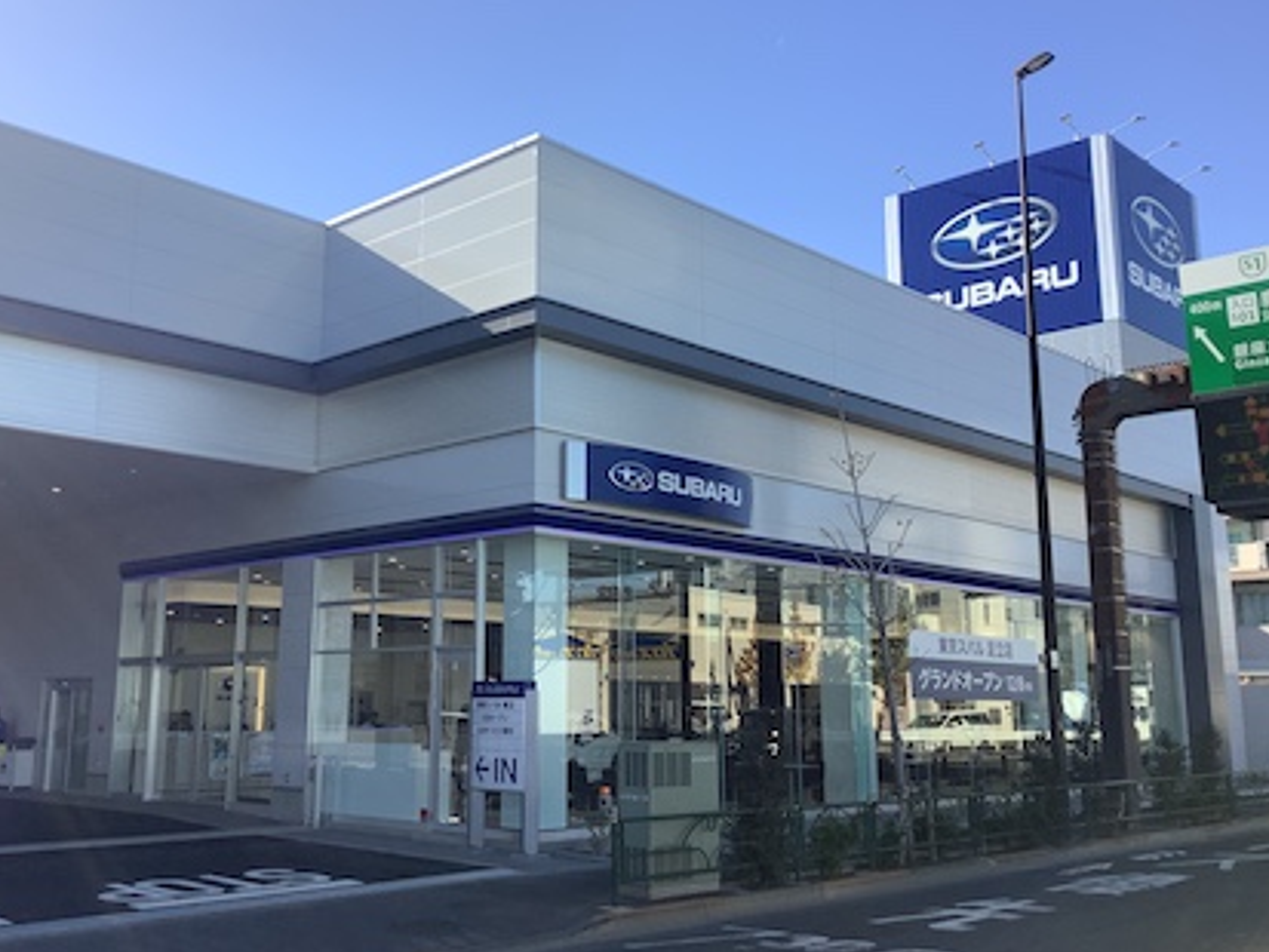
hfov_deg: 51.2
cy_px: 448
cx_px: 559
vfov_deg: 39.7
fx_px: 1320
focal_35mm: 36
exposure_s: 1/886
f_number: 2.4
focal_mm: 3.3
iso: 25
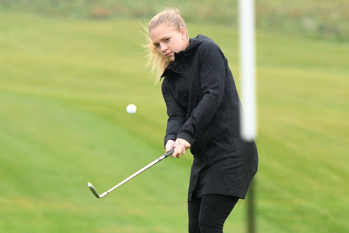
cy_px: 116
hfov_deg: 8.9
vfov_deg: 5.9
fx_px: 2254
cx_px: 174
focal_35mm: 232
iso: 720
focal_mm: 155
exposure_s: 1/1000
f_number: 2.8
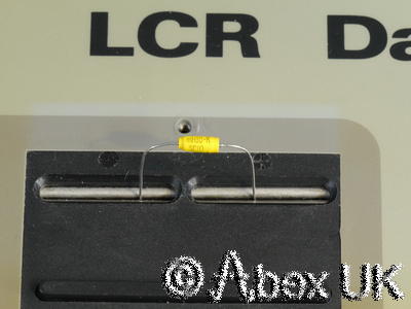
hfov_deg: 7.1
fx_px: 3324
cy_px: 154
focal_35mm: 280
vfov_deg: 5.3
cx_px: 206
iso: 400
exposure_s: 1/1.3
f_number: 13
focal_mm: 140
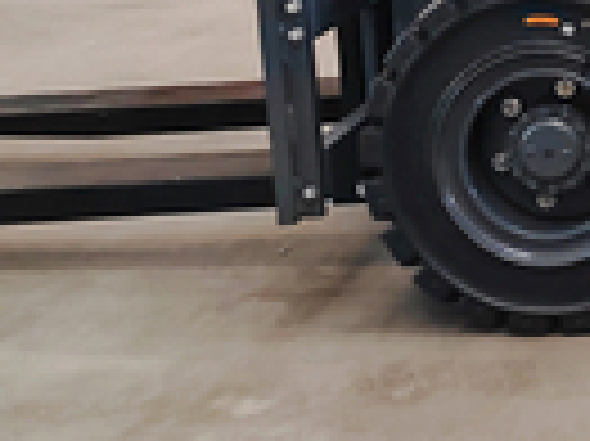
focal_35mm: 95
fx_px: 1618
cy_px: -295
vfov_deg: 14.1
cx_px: 1009
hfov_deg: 17.4
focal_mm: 6.14
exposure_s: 1/33
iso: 5000
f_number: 1.8
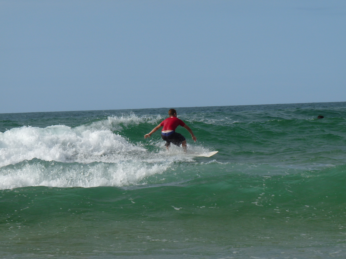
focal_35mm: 214
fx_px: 2139
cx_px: 174
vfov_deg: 6.9
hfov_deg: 9.2
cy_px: 129
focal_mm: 37.8
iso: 100
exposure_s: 1/500
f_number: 7.1
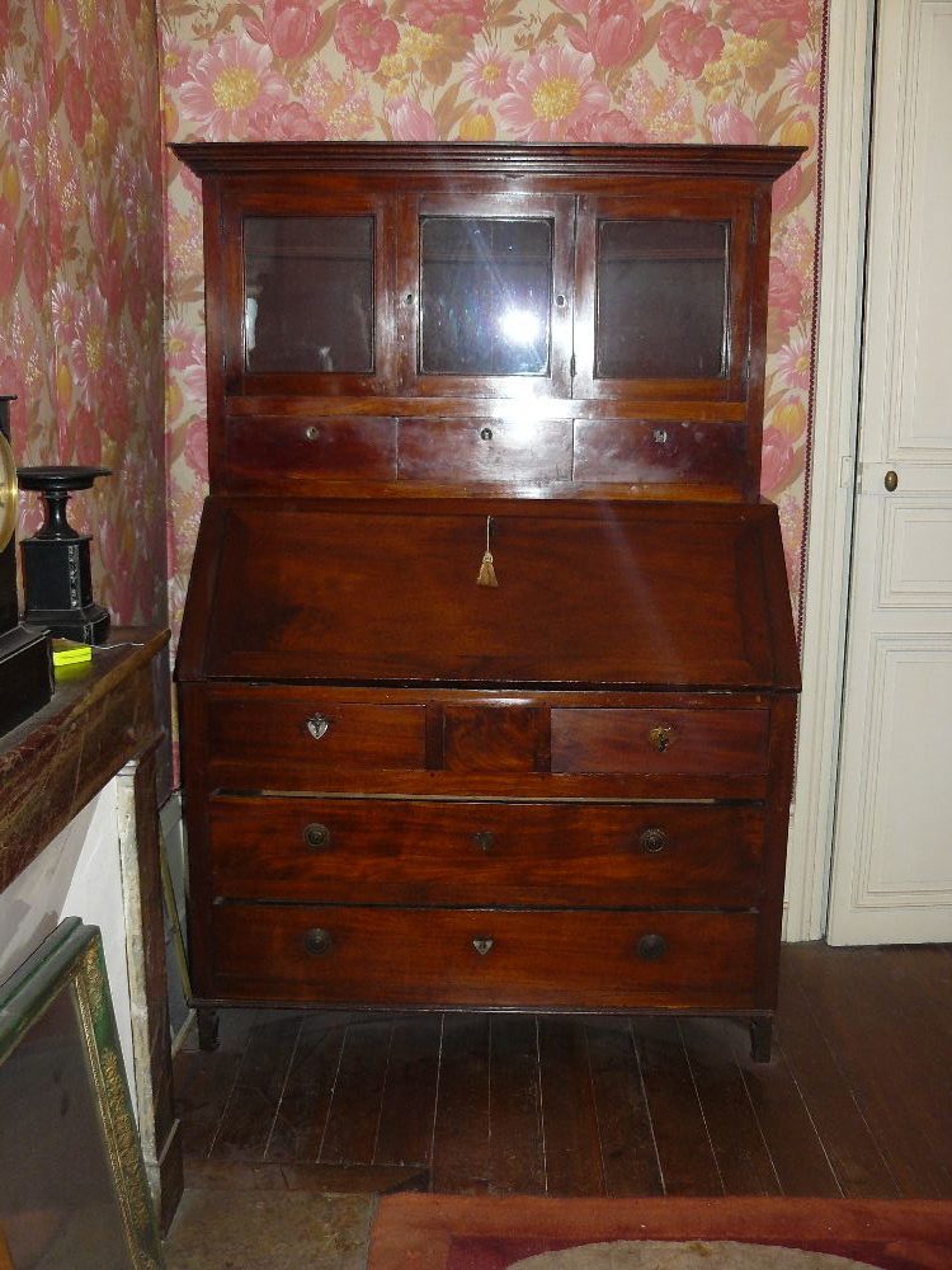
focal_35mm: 36
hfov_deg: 39.7
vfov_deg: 51.4
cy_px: 635
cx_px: 476
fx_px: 1320
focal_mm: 6
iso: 125
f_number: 2.8
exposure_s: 1/15
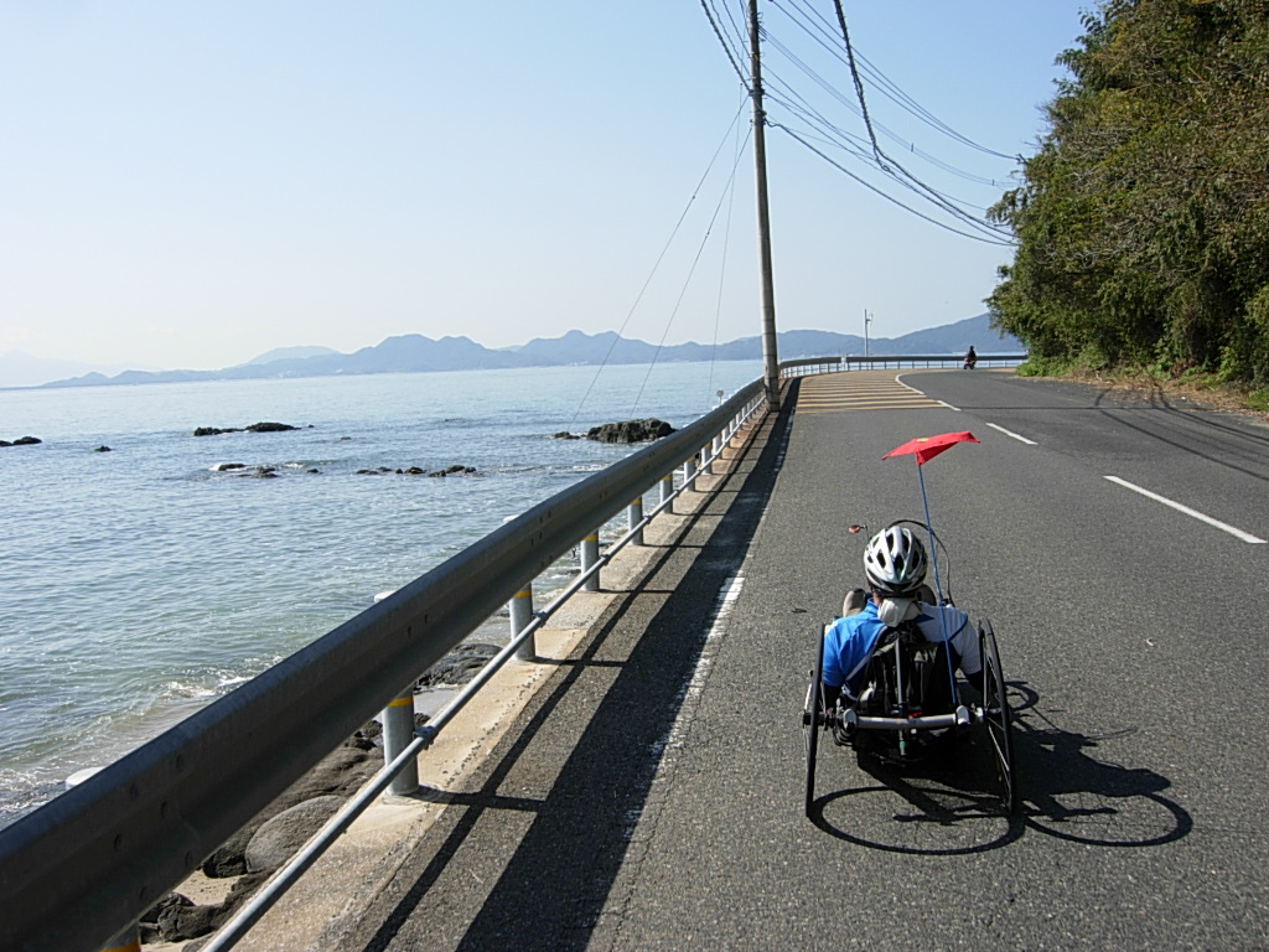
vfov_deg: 39.7
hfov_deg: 51.4
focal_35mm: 36
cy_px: 476
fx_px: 1320
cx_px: 634
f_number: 6.1
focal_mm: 7.5
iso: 50
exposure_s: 1/352
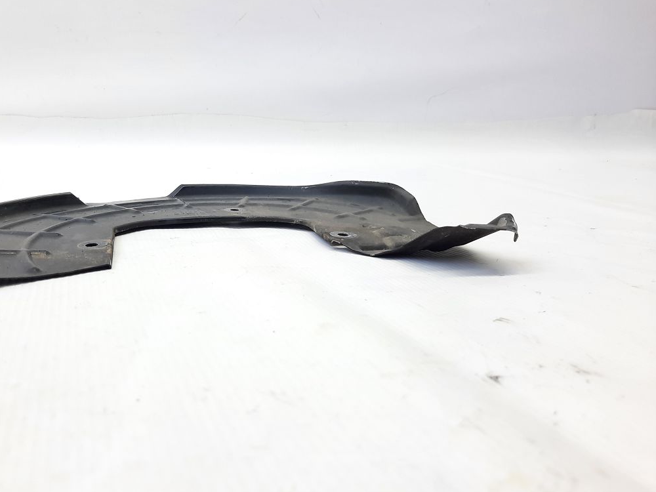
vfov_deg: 46.8
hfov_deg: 59.5
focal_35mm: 30
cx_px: 264
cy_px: 233
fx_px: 569
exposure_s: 1/50
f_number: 2
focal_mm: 4.6
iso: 80
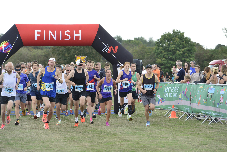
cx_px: 114
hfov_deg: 12.4
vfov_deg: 8.3
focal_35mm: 165
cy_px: 76
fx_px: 1041
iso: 1250
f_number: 6.3
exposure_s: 1/640
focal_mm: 165
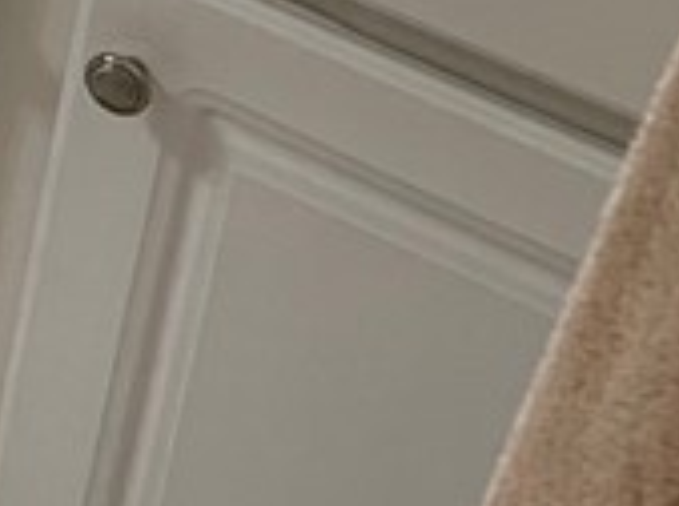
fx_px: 3093
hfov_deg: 9.9
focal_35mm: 158
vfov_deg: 8.3
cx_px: -1250
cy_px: -871
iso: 80
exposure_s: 1/60
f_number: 1.6
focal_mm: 4.2
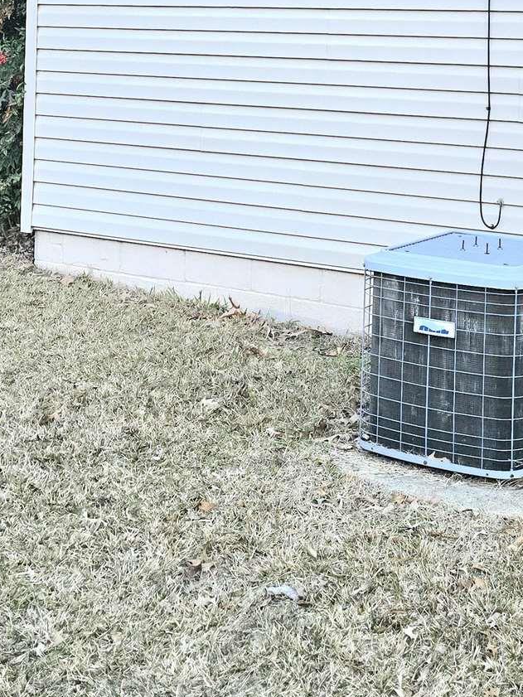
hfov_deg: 22.8
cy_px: 17
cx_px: 444
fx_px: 1269
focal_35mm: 63
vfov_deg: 29.0
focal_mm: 6.3
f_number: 1.7
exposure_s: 1/120
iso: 160
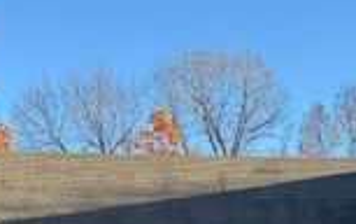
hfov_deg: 24.9
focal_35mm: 83
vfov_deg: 14.5
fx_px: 806
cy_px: 356
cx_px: 214
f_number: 1.78
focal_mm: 6.76
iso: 80
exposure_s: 1/678
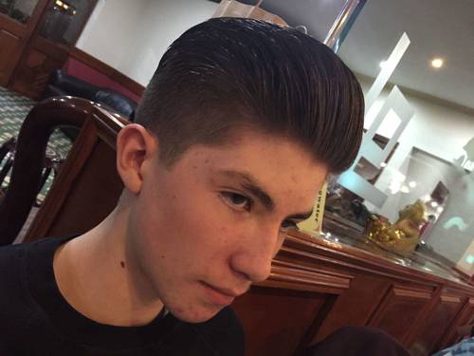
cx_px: 237
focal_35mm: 29
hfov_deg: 61.7
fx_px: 397
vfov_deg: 48.2
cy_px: 178
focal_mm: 4.15
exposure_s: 1/17
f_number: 2.2
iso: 640
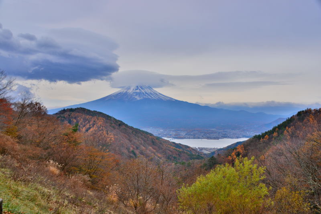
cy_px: 107
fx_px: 285
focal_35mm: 32
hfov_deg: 58.7
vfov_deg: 41.1
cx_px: 160
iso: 100
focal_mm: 32
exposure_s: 1/100
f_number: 8
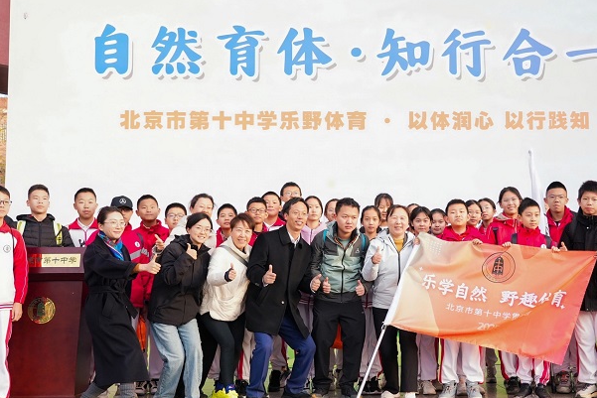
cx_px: 366
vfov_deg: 28.1
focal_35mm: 48
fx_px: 796
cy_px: 226
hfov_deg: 40.9
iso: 640
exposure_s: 1/320
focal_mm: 39
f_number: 4
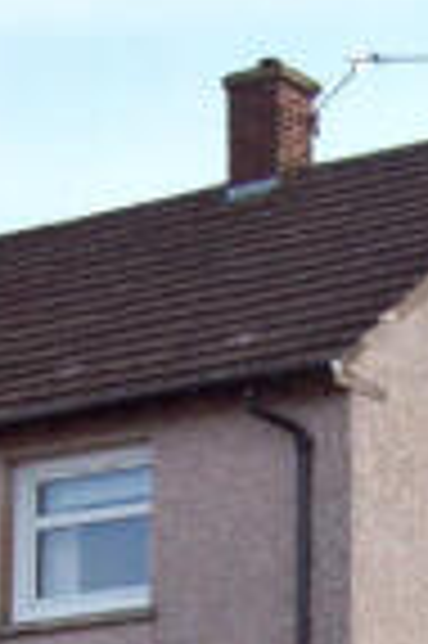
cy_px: 768
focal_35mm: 153
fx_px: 2735
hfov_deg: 8.9
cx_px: 430
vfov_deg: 13.1
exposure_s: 1/271
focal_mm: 6
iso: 80
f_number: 4.8
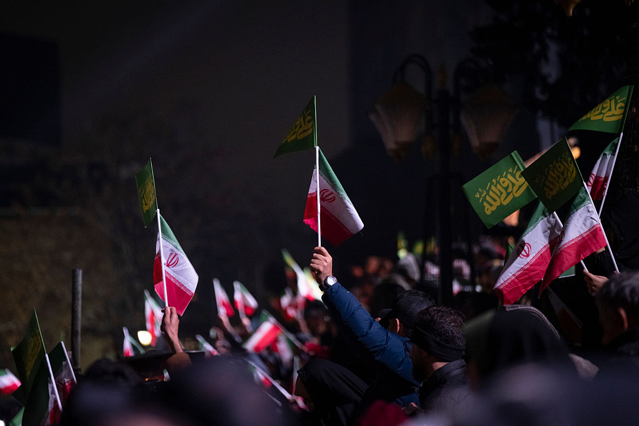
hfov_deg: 9.8
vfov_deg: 6.5
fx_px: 3728
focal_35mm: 210
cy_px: 213
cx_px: 320
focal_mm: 140
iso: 1600
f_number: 2.8
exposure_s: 1/80
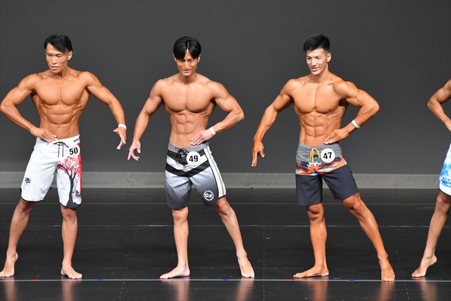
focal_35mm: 315
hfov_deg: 6.5
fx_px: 3944
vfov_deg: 4.4
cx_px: 226
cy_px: 150
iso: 4000
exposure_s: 1/400
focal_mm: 210
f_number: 5.6
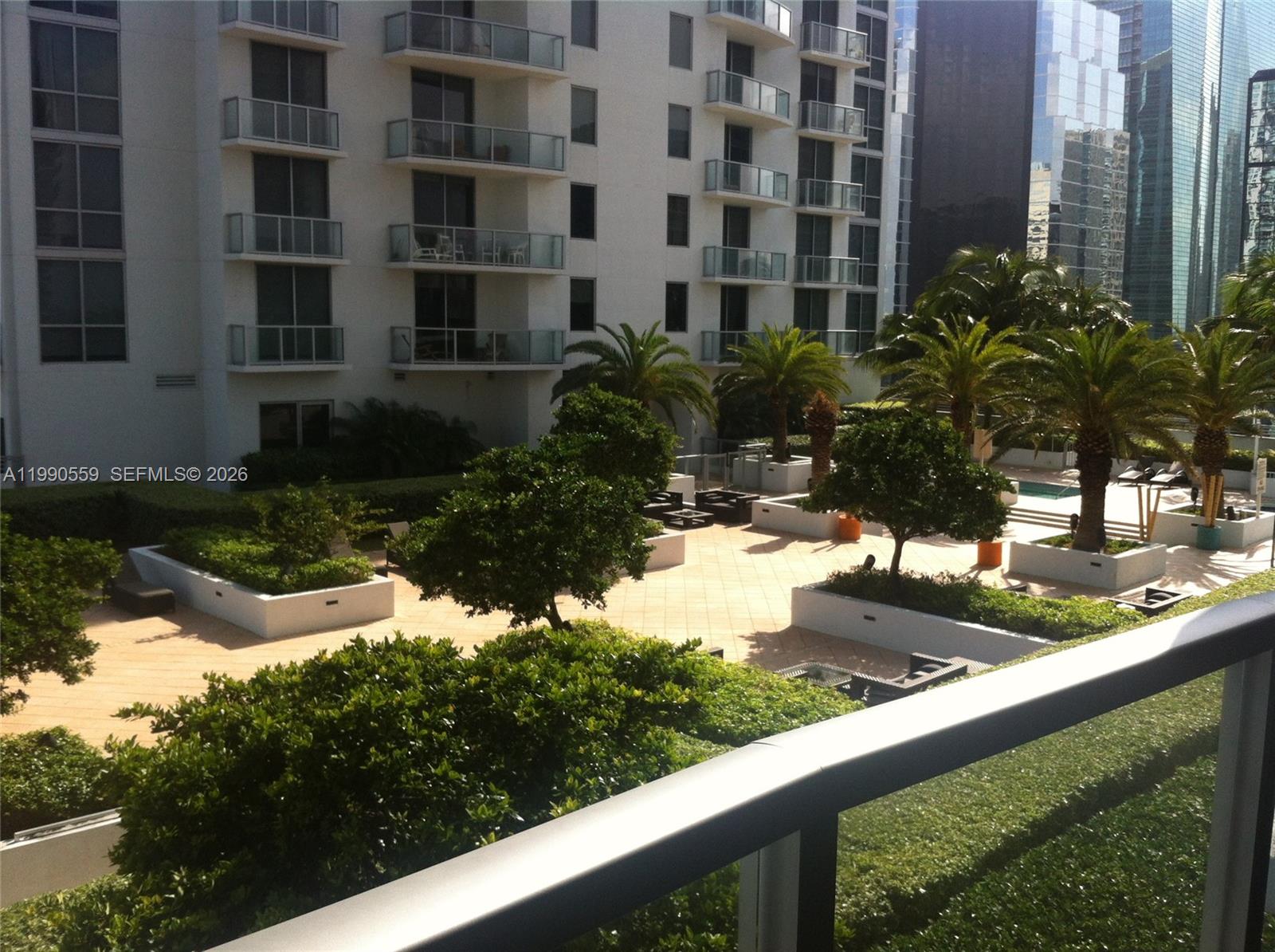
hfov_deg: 52.7
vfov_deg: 40.6
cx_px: 638
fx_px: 1287
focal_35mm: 35
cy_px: 476
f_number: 2.8
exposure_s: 1/1040
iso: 80
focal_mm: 3.85
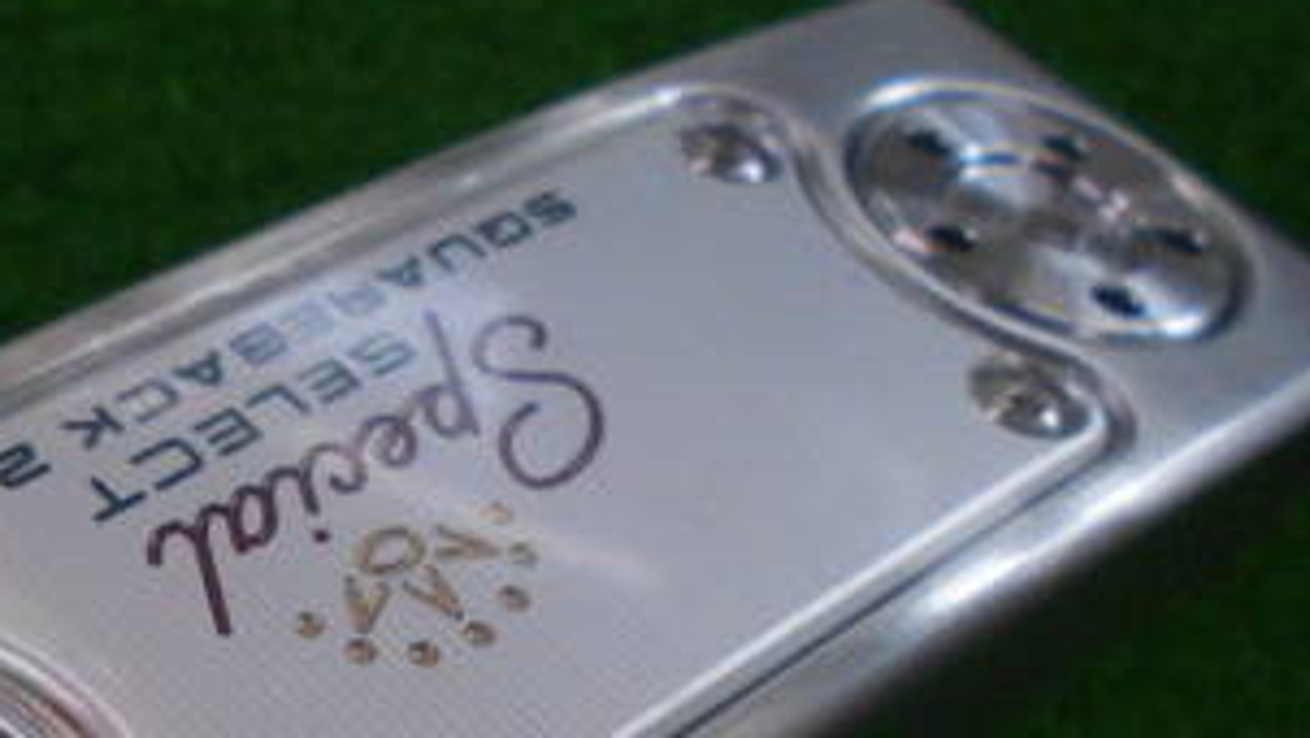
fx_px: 2085
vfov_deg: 19.3
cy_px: 807
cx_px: 230
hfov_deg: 33.7
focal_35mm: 60
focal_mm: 4.6
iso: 400
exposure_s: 1/250
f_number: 3.2
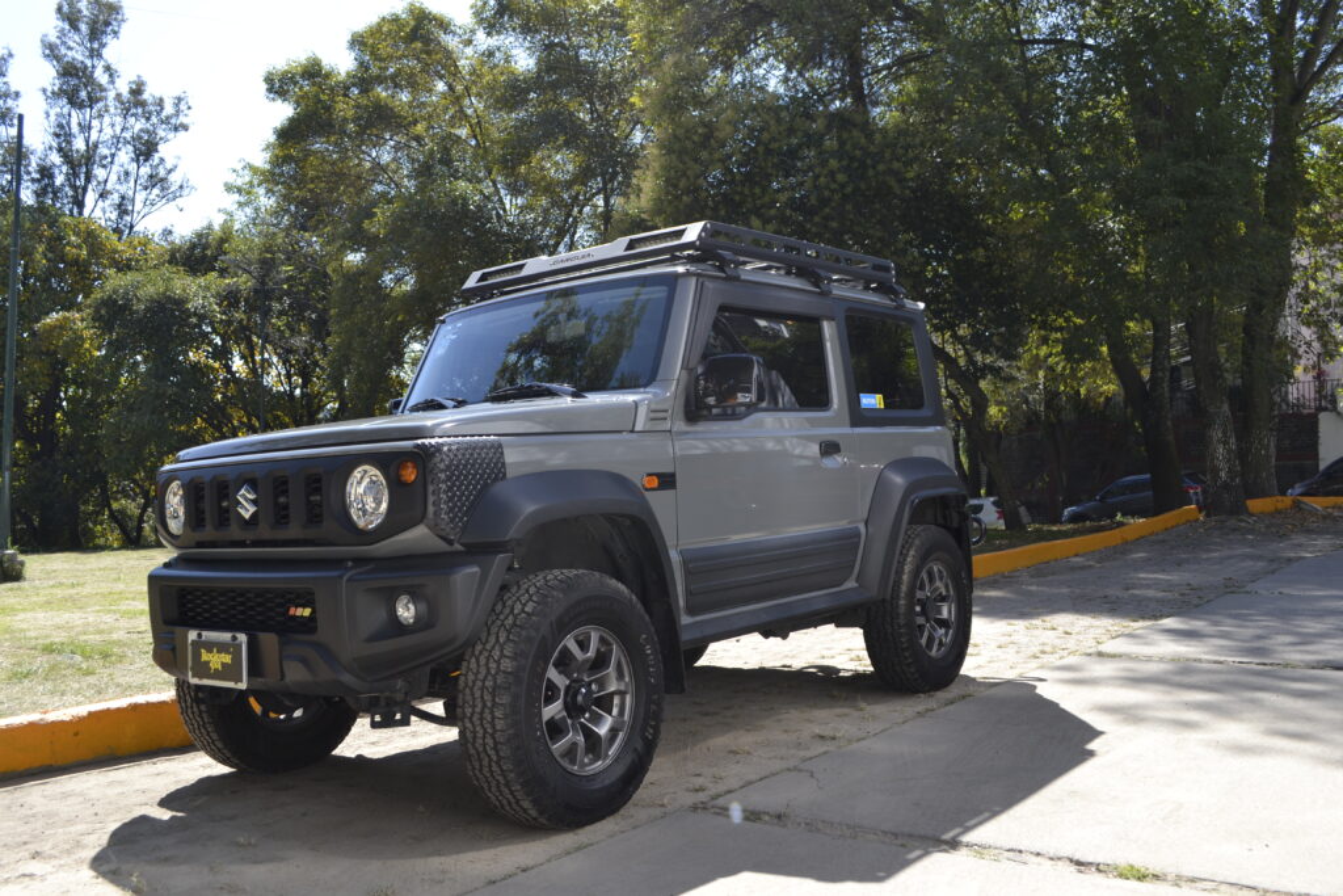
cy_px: 448
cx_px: 672
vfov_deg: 43.6
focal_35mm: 30
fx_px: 1119
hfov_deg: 61.9
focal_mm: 20
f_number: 6.3
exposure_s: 1/160
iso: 100
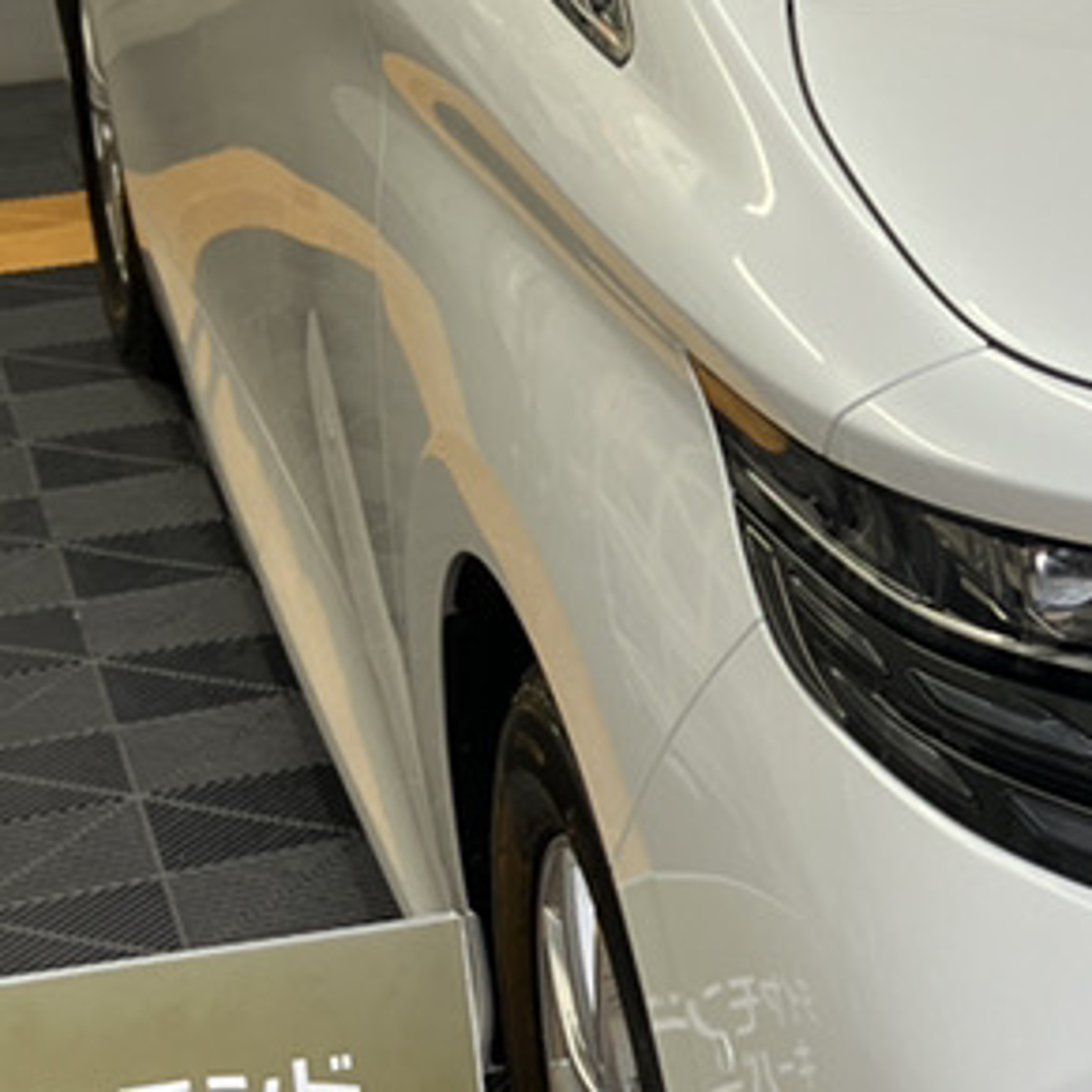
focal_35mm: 102
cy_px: 477
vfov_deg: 17.1
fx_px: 3640
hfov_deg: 16.1
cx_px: 1441
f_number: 1.8
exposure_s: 1/120
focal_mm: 3.99
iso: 25
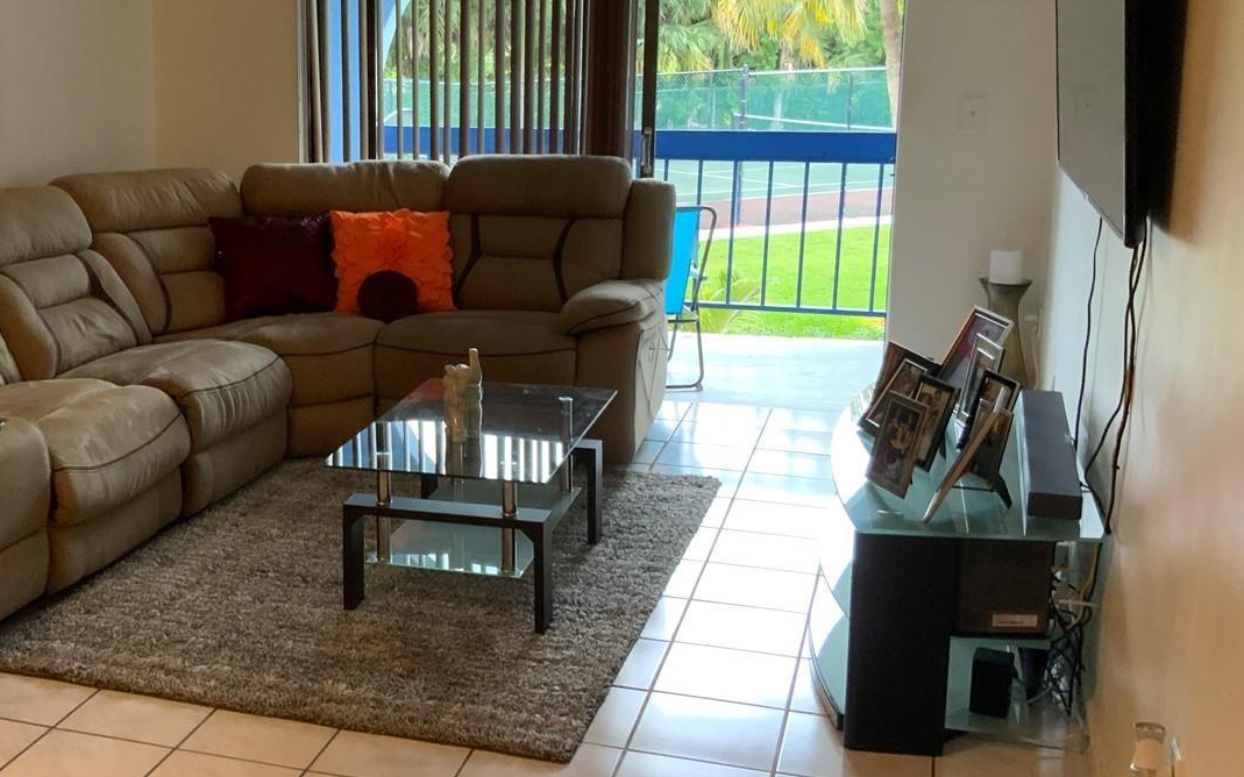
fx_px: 1559
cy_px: 314
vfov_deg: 27.9
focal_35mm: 46
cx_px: 356
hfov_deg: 42.5
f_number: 1.8
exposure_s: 1/60
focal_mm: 3
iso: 200
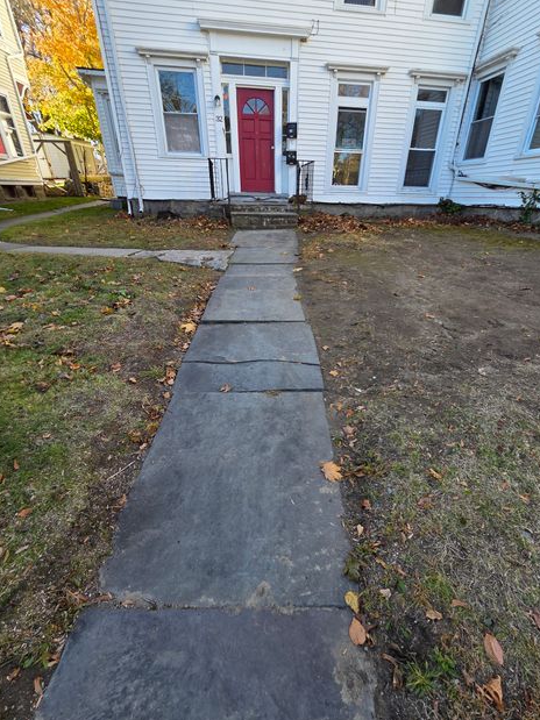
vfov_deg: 102.1
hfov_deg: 85.6
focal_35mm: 14
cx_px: 286
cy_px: 361
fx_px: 291
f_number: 2.2
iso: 50
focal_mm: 2.2
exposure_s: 1/236
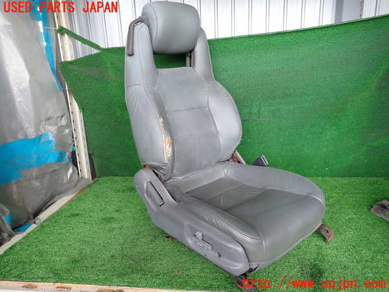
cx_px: 194
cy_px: 146
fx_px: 281
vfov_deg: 54.9
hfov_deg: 69.4
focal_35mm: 25
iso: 160
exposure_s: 1/125
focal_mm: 4.5
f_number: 2
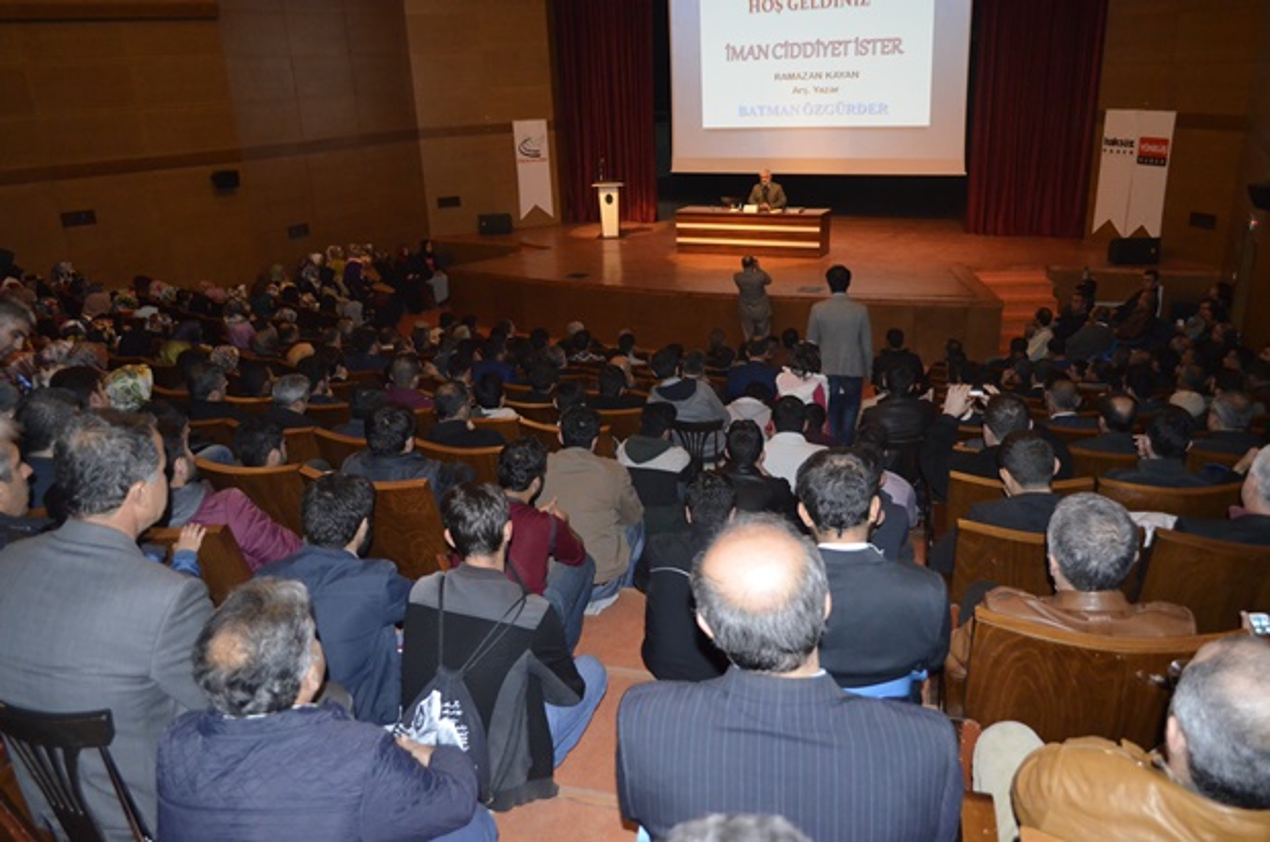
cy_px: 421
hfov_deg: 67.5
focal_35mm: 27
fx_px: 951
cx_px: 635
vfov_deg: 47.8
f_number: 3.5
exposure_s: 1/60
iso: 3200
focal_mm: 18
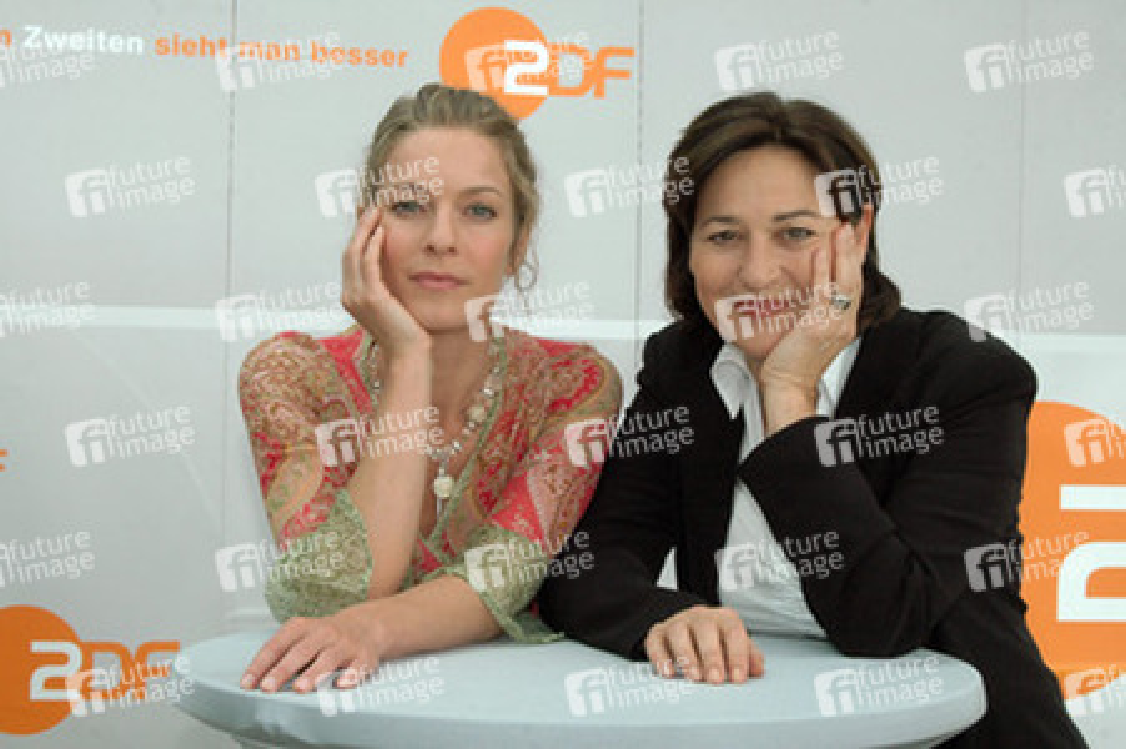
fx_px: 2438
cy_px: 374
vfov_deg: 17.5
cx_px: 563
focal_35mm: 78
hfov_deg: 26.0
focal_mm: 52
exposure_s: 1/125
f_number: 11
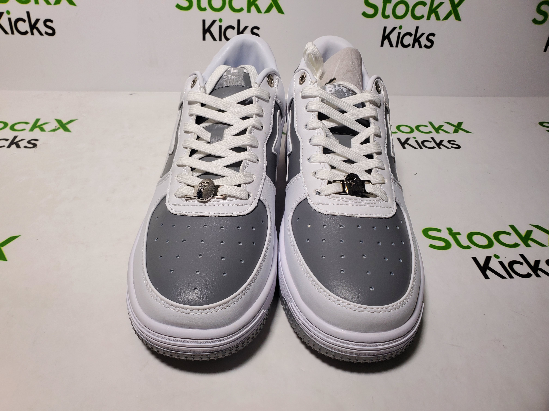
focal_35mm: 26
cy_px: 206
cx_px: 274
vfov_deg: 53.1
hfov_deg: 67.3
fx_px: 412
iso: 50
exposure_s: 1/311
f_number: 2.4
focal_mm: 4.3
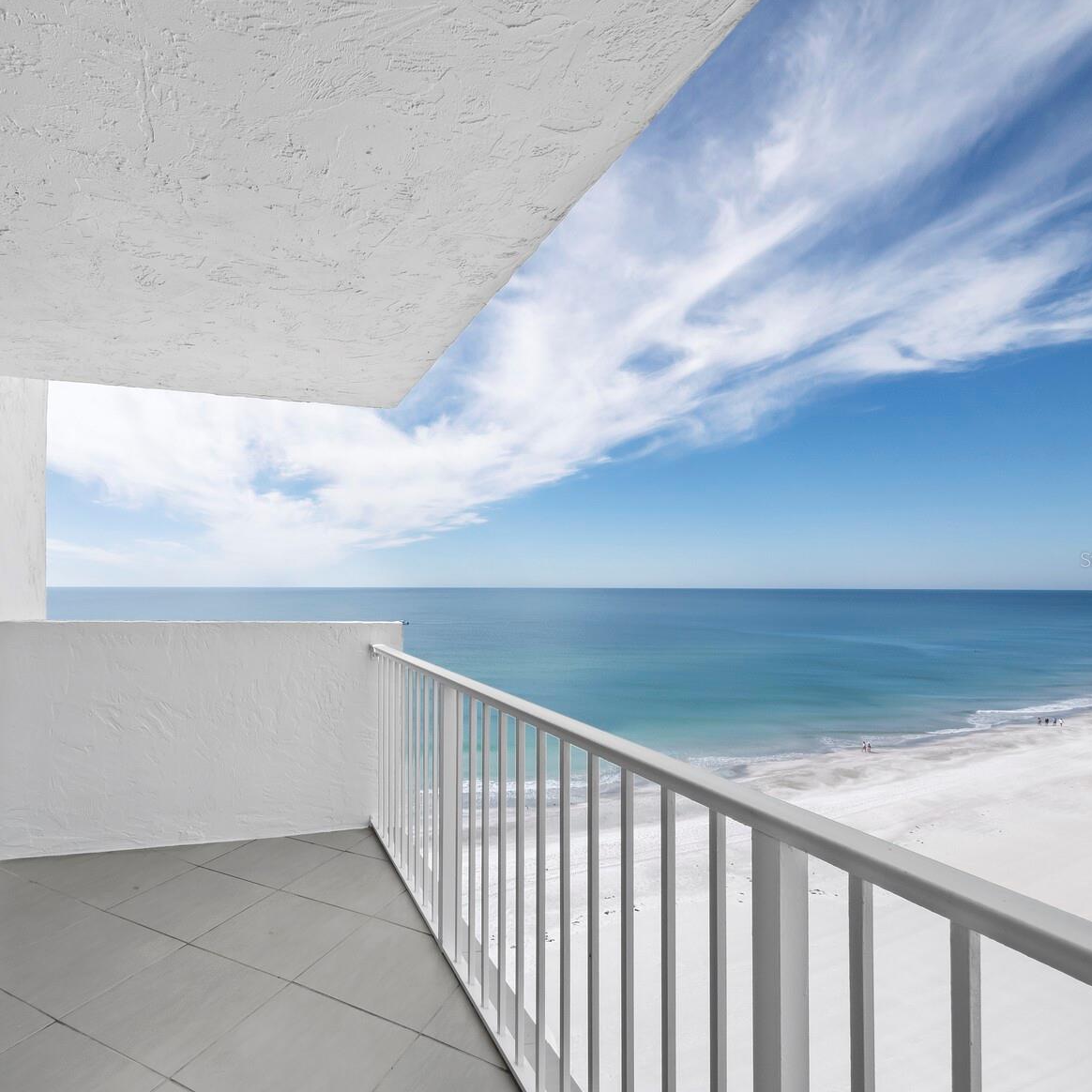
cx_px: 419
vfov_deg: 84.0
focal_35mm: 17
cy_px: 559
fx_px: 607
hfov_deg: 82.6
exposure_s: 1/125
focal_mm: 7
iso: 250
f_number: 11
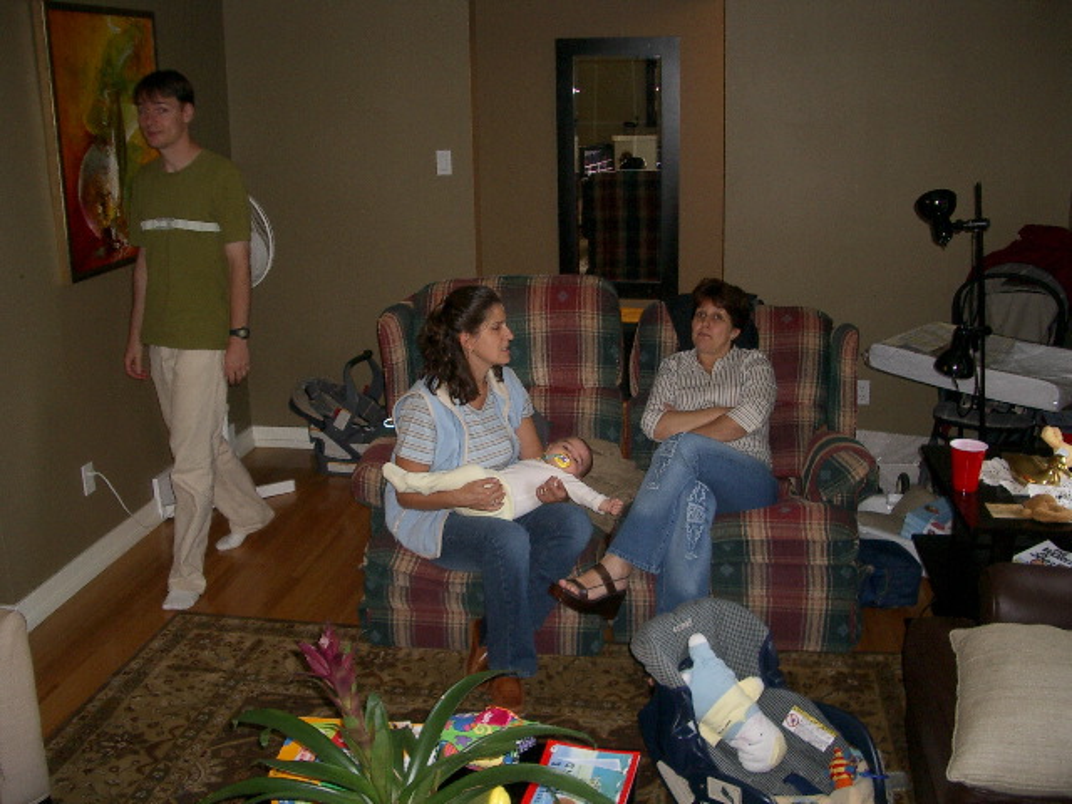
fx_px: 1084
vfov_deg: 40.7
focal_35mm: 35
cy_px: 402
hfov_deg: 52.6
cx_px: 536
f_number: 2.6
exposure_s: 1/40
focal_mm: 5.8
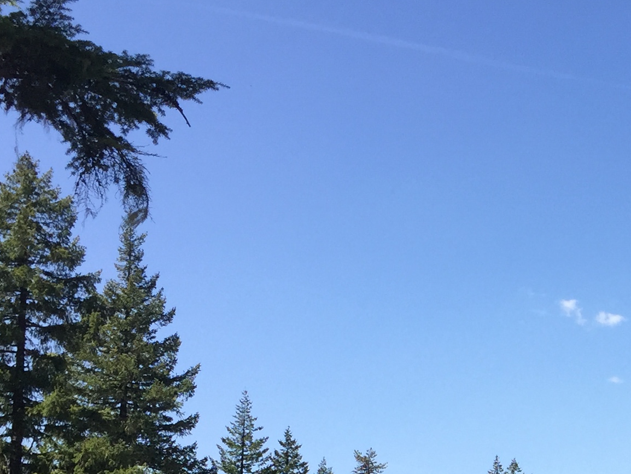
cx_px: 704
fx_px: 1495
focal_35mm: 82
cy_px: 577
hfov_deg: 22.4
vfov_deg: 17.1
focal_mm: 4.15
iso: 32
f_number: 2.2
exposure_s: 1/1319
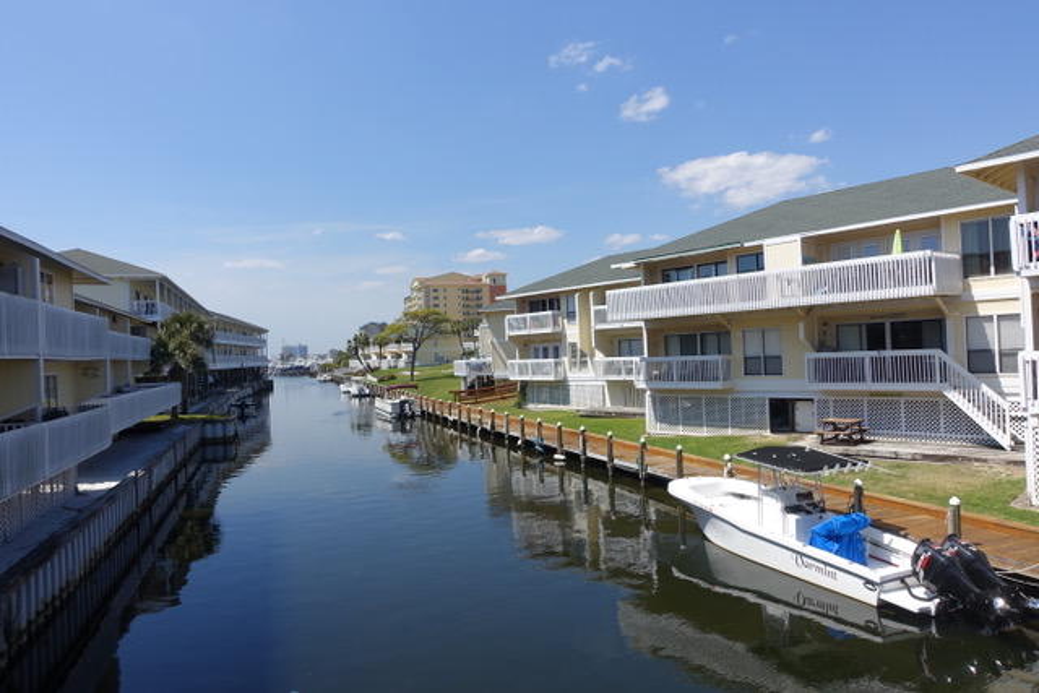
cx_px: 520
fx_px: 693
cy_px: 346
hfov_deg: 73.7
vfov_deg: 53.2
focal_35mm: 24
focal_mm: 8.8
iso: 125
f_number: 5.6
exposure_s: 1/640
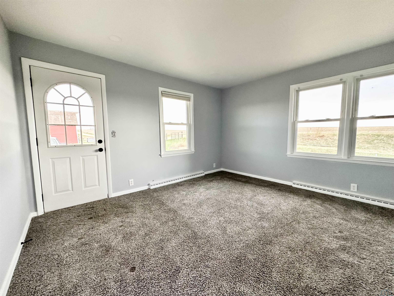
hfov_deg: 102.1
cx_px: 197
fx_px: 159
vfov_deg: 85.7
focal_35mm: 14
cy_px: 148
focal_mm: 2.22
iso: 320
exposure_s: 1/99
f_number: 2.2
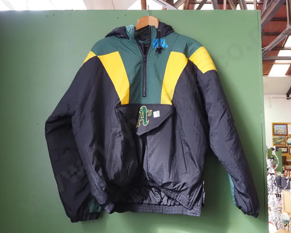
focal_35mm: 34
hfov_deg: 52.8
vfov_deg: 43.4
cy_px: 116
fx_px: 293
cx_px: 149
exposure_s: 1/125
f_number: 5.6
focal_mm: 16
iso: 3200
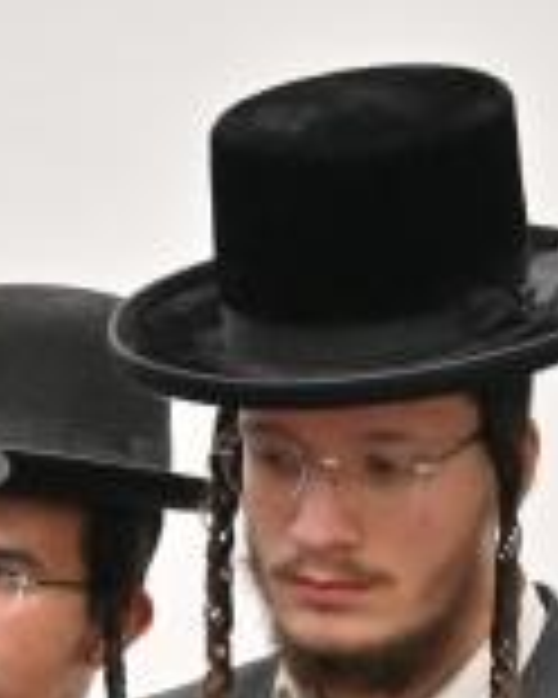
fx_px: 6420
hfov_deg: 5.0
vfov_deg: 6.1
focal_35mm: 311
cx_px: -135
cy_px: 1164
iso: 1000
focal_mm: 50
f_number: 4
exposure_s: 1/200
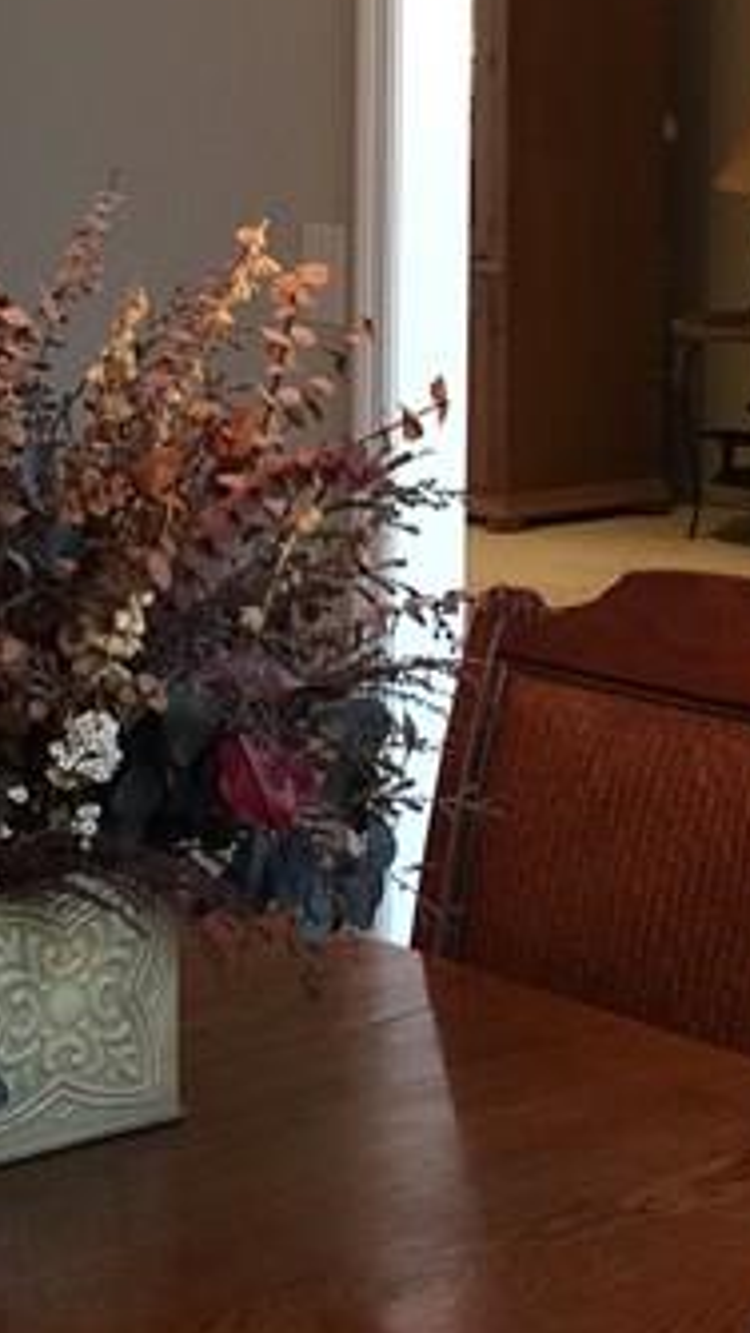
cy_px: 319
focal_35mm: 97
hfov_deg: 12.5
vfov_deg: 21.8
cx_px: 551
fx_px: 3428
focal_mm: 4.15
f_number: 2.2
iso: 50
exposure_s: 1/15
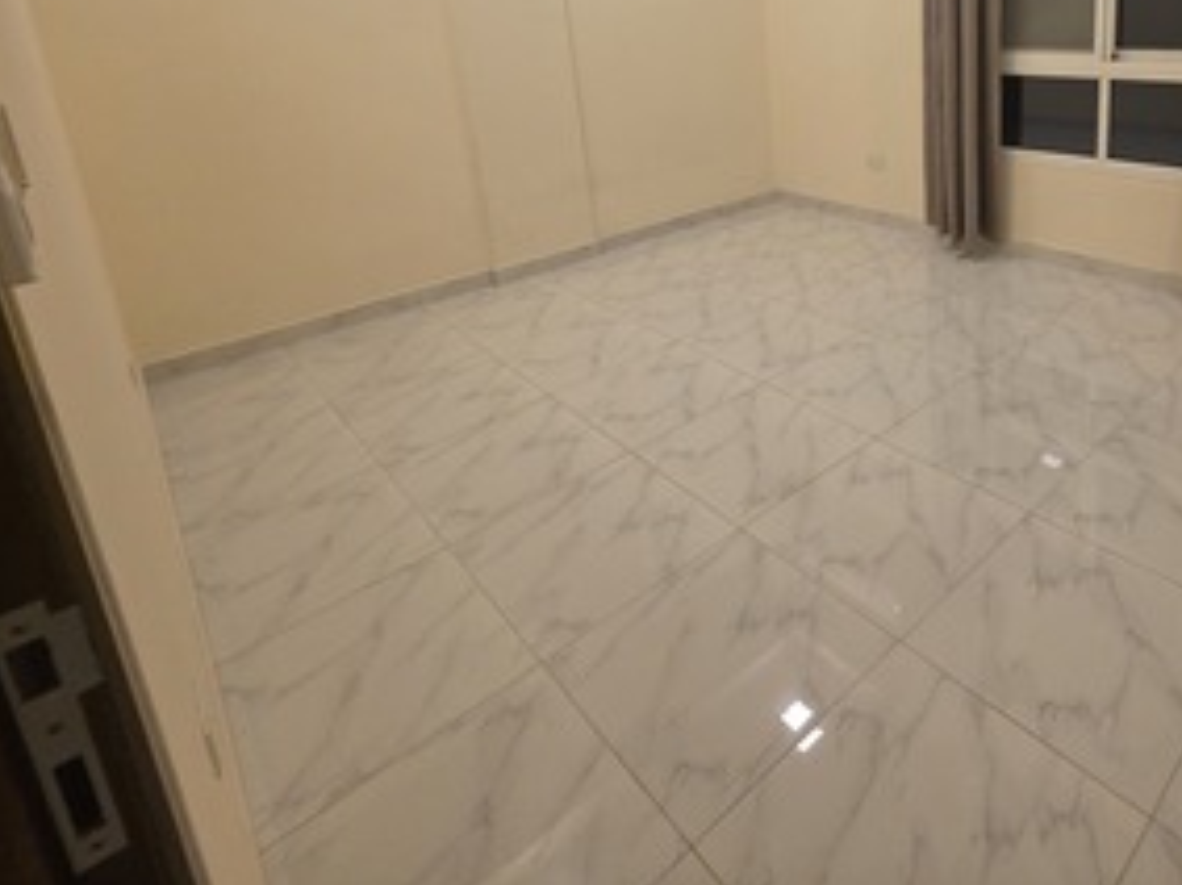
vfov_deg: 58.7
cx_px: 842
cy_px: 182
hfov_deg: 75.0
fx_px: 717
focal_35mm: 21
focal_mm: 2.2
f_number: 1.9
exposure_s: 1/200
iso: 400
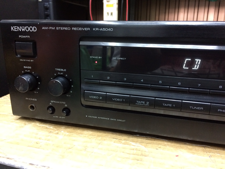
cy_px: 84
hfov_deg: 61.7
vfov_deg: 48.2
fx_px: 188
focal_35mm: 29
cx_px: 112
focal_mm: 4.15
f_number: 2.2
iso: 320
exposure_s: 1/20
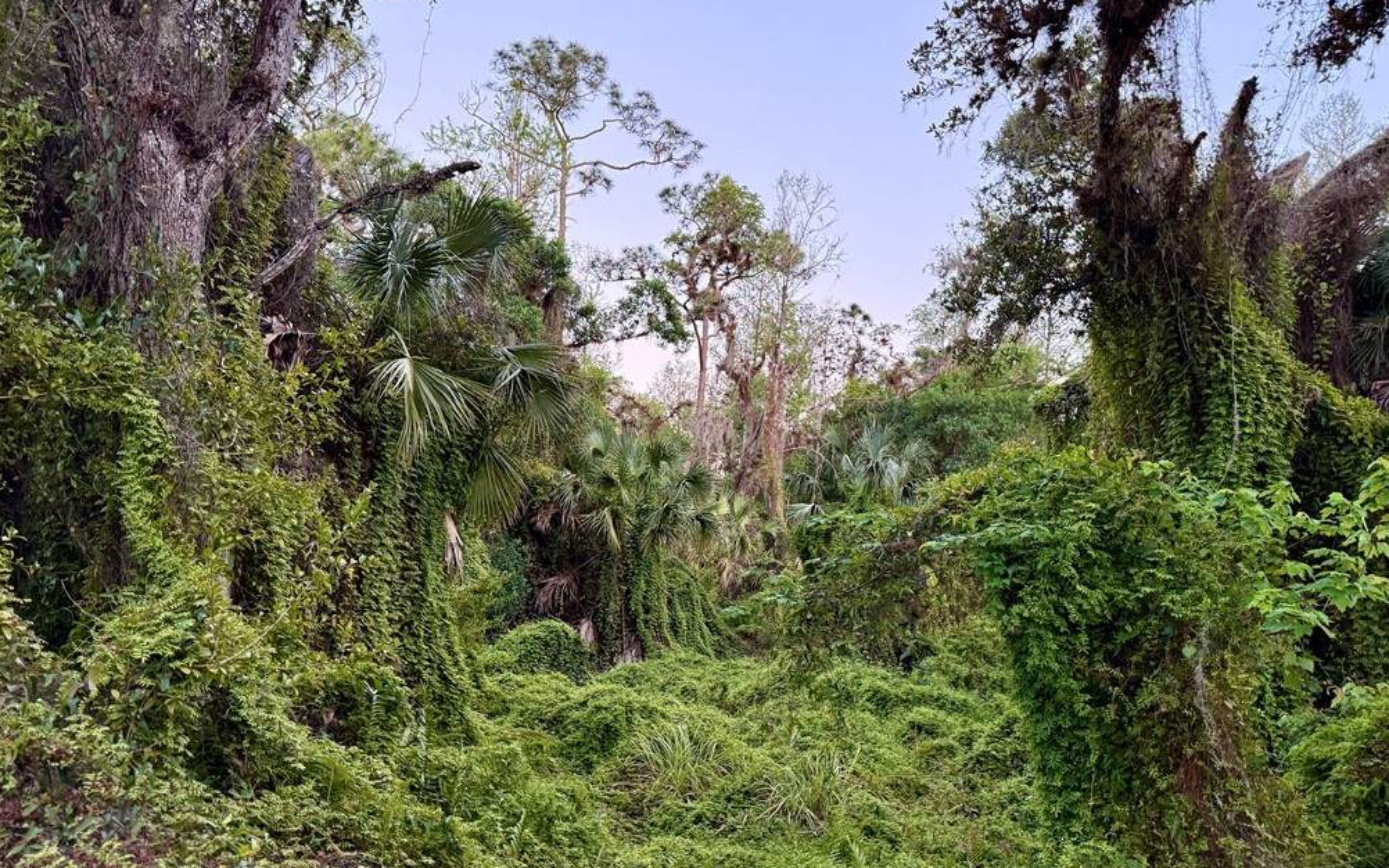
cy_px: 480
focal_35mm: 26
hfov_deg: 70.4
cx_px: 701
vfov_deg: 47.5
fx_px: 984
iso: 250
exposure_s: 1/60
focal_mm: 6.76
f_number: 1.78
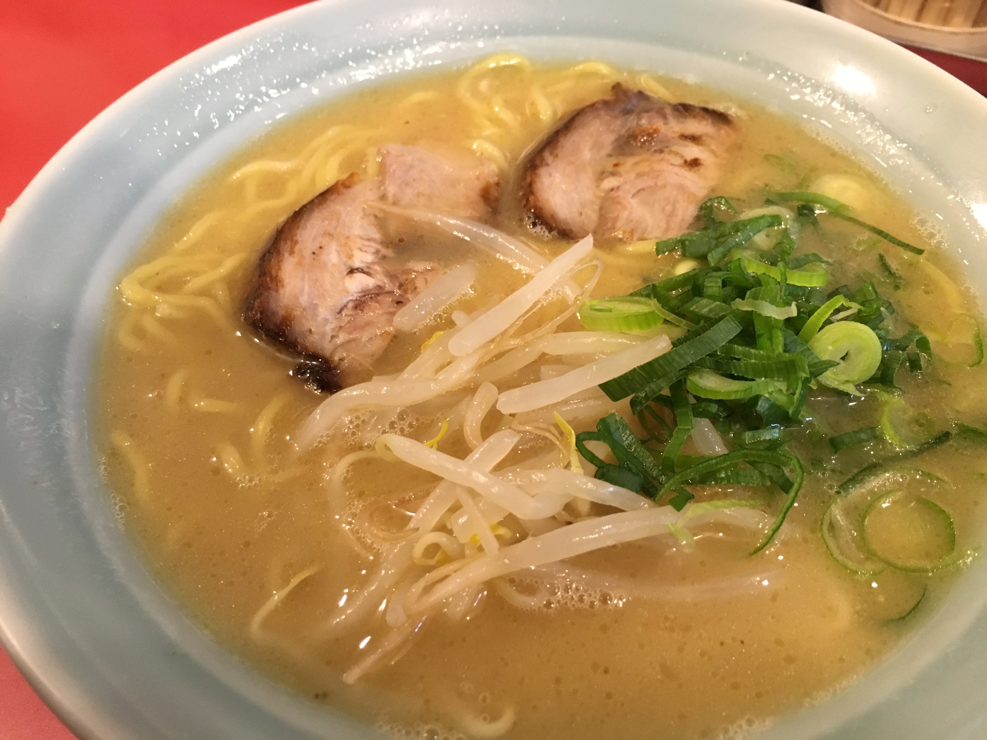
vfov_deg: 48.2
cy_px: 370
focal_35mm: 29
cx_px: 494
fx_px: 827
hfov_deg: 61.7
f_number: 2.2
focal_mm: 4.15
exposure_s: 1/20
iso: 200
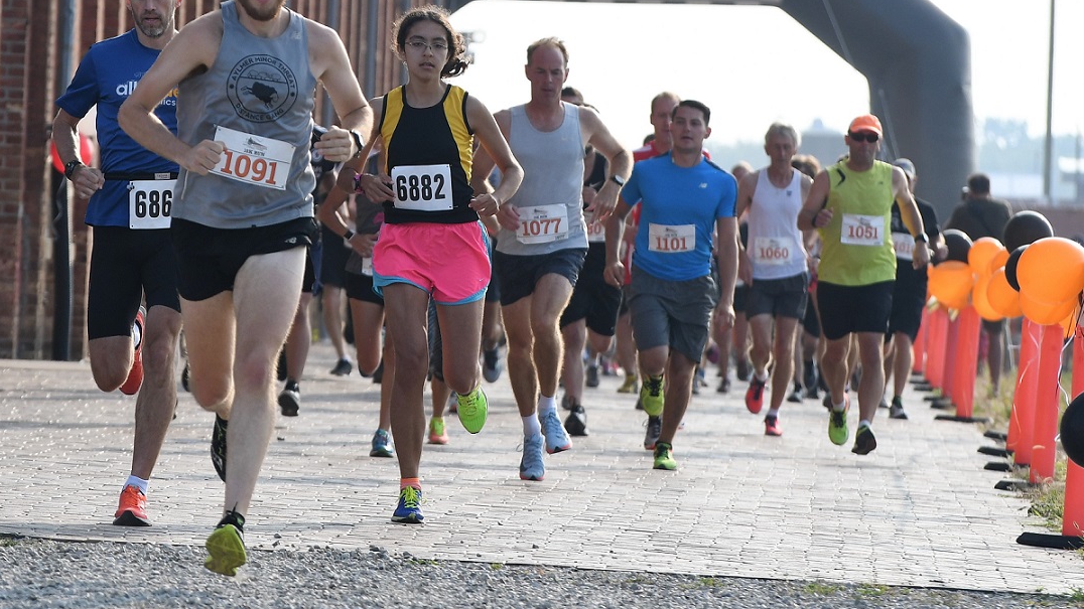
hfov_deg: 8.3
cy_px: 270
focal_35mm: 261
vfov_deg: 4.7
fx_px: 7488
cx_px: 540
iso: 360
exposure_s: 1/1000
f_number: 5
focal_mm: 165
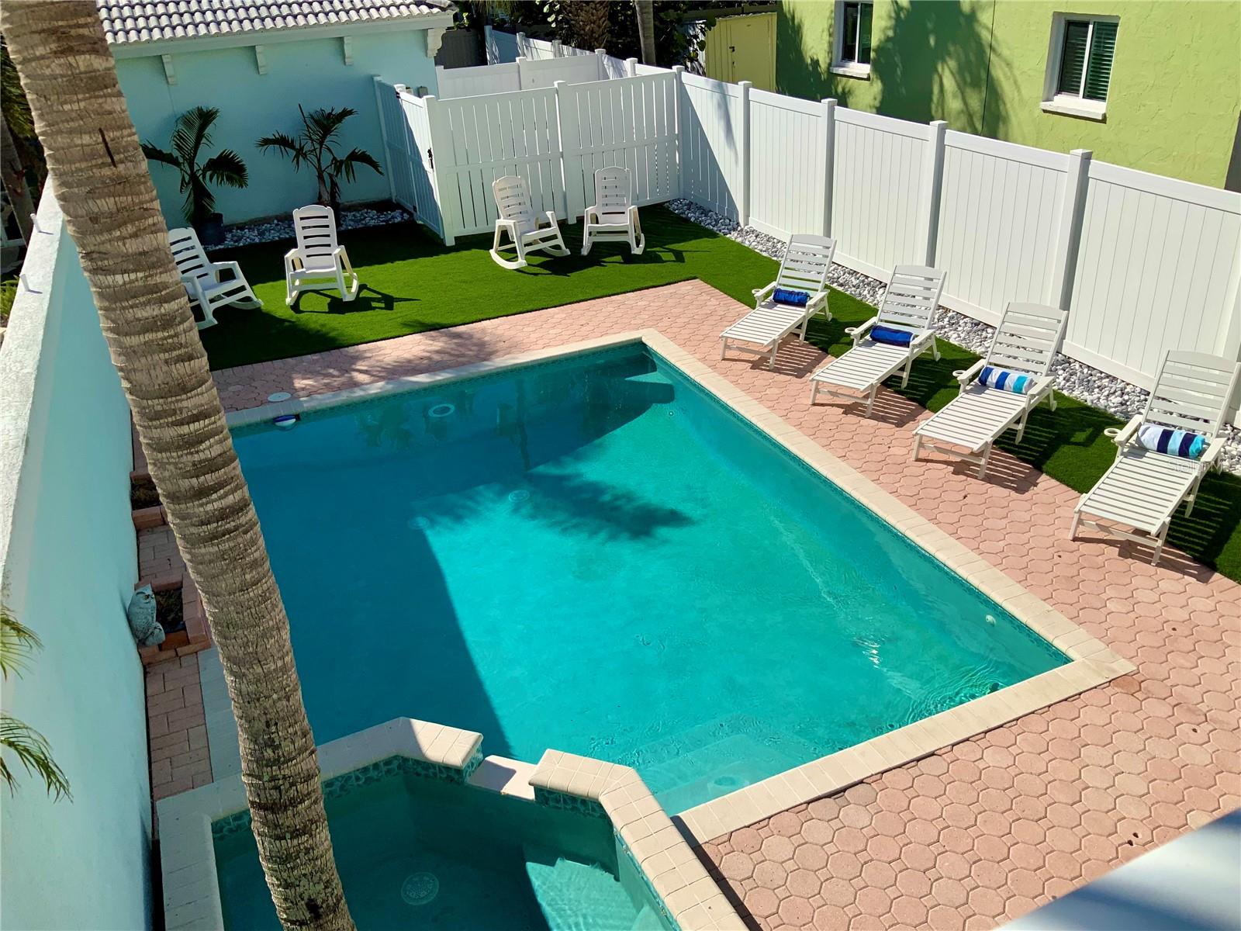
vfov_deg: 48.2
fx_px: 1040
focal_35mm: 29
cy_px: 466
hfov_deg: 61.7
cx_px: 620
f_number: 1.8
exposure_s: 1/3534
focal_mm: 3
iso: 20
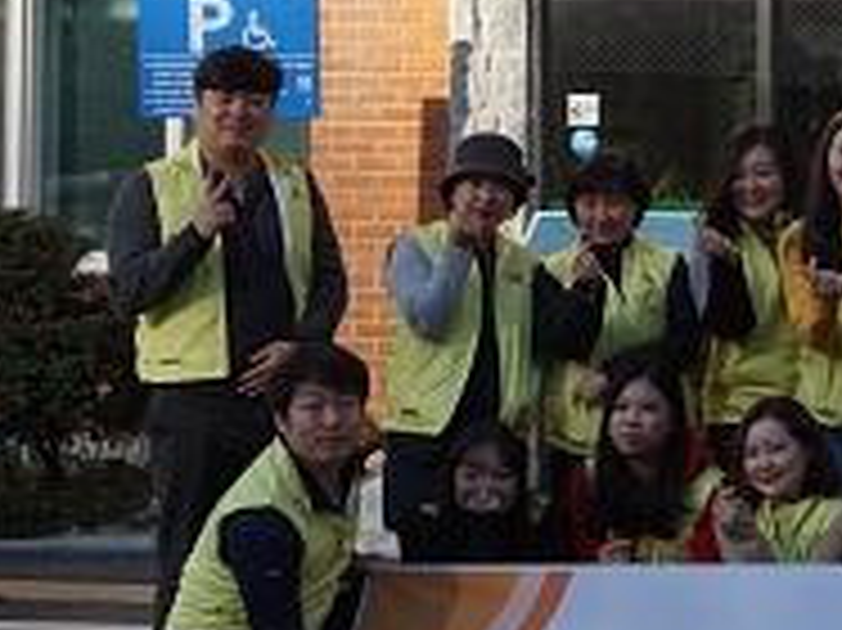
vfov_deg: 13.8
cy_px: 144
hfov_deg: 17.1
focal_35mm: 107
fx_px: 2590
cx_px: 1171
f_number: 6.3
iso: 100
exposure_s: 1/200
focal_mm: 23
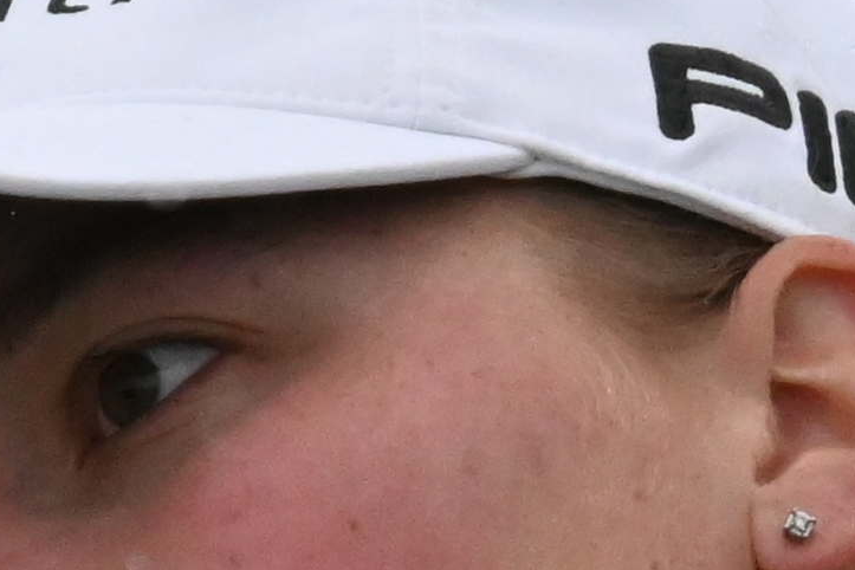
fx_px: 68608
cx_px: 235
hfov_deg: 0.7
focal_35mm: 2889
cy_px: 1243
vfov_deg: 0.5
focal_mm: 250
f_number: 6.3
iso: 2800
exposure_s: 1/4000
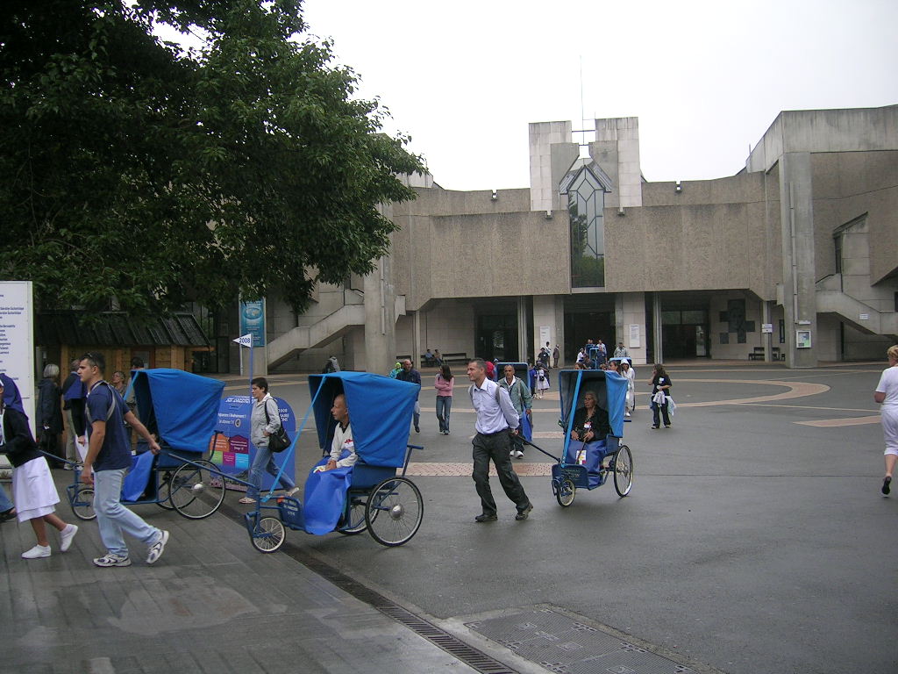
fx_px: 908
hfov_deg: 52.6
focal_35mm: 35
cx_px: 449
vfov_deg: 40.7
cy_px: 337
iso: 50
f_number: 2.8
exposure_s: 1/136
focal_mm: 5.4
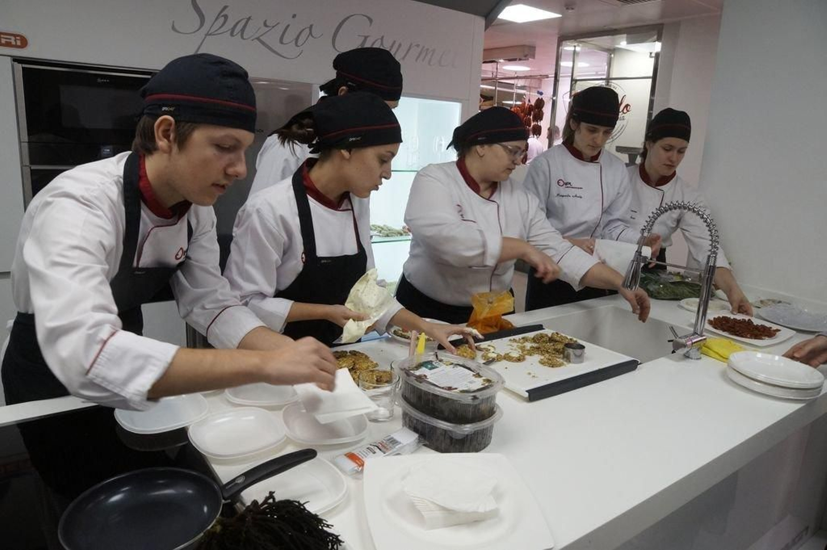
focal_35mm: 24
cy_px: 275
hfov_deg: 73.8
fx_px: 551
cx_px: 414
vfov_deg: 53.1
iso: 1600
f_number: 5.6
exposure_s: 1/125
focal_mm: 16
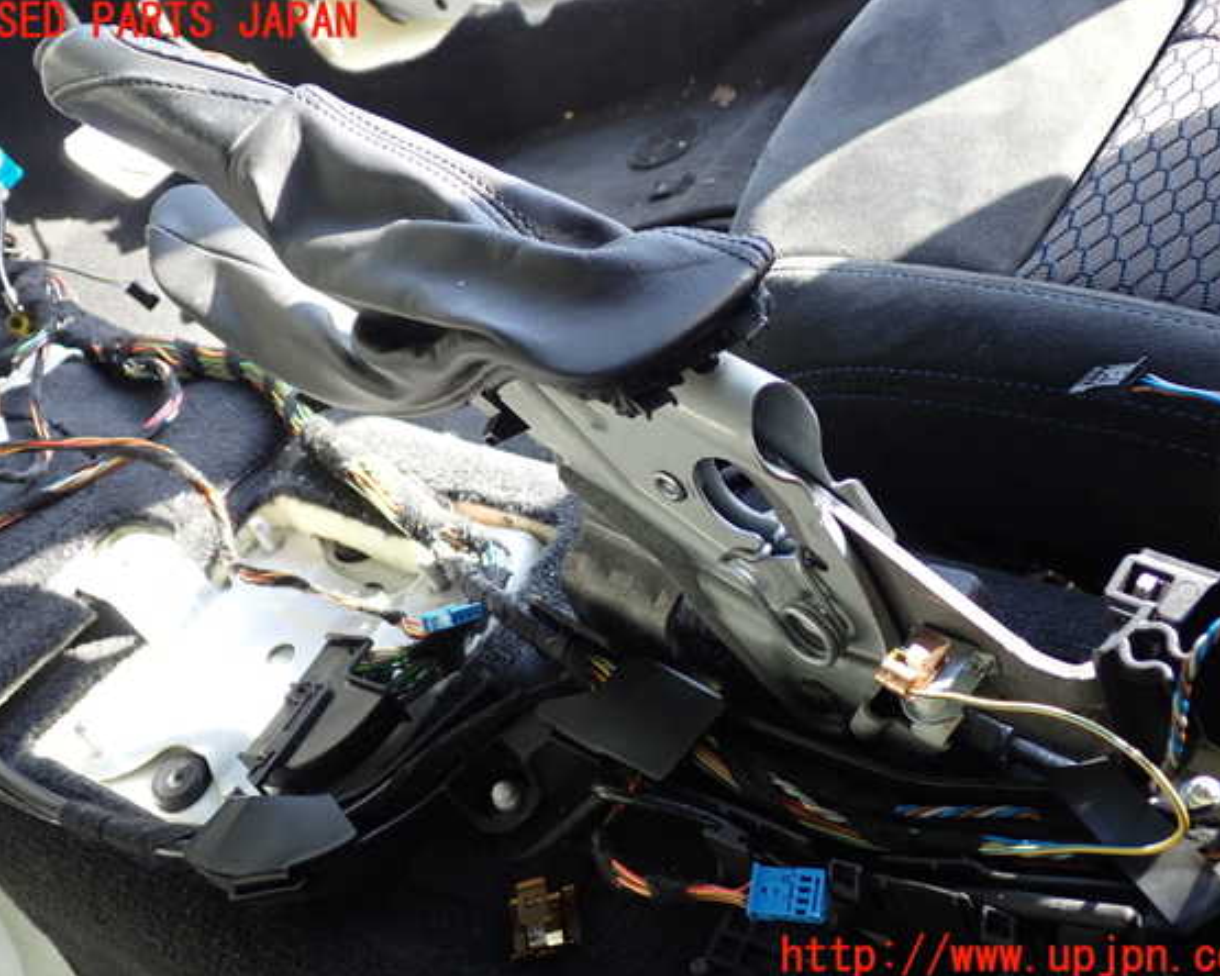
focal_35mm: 38
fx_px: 1372
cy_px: 490
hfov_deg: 47.9
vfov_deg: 39.2
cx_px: 618
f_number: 2.5
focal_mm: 6.37
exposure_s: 1/125
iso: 250
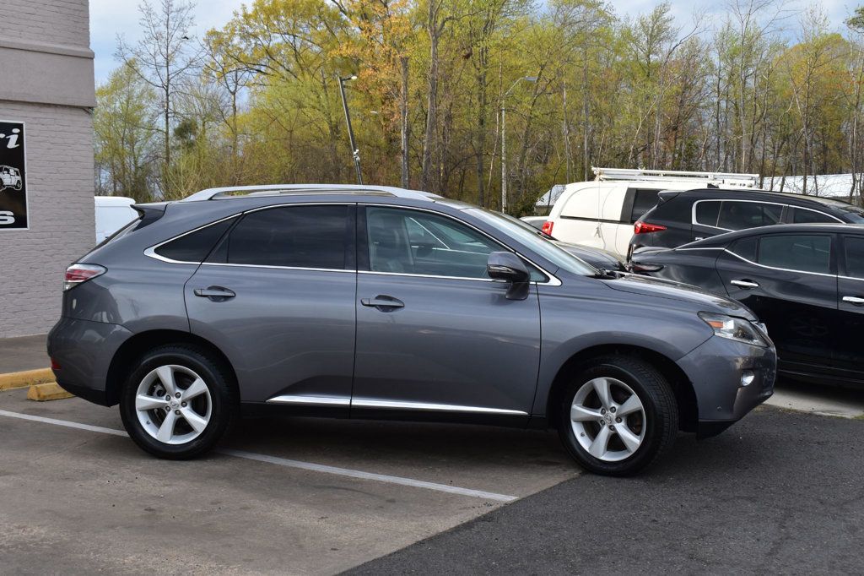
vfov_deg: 28.9
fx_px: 1116
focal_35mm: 46
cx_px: 432
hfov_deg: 42.3
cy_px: 288
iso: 400
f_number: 9
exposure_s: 1/160
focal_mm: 31
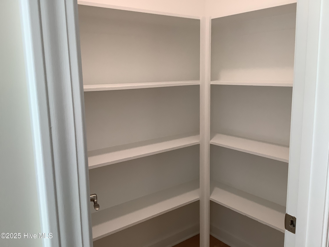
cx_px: 164
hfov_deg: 58.4
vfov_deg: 45.4
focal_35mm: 31
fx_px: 295
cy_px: 124
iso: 80
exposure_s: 1/60
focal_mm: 3.3
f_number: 2.4
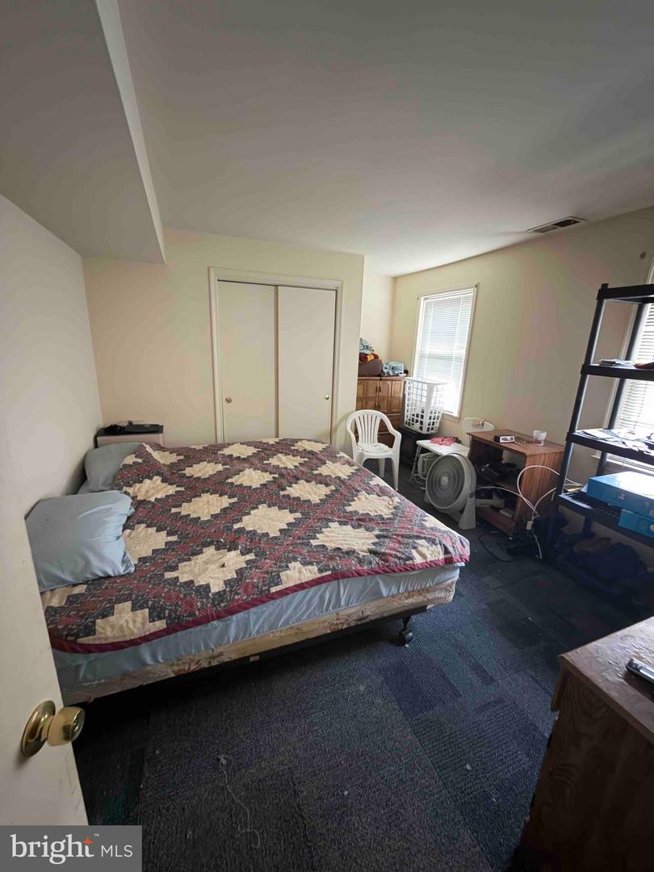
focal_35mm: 14
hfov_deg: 85.7
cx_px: 327
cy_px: 436
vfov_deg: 102.1
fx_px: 353
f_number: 2.2
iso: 1250
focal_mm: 2.22
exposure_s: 1/8
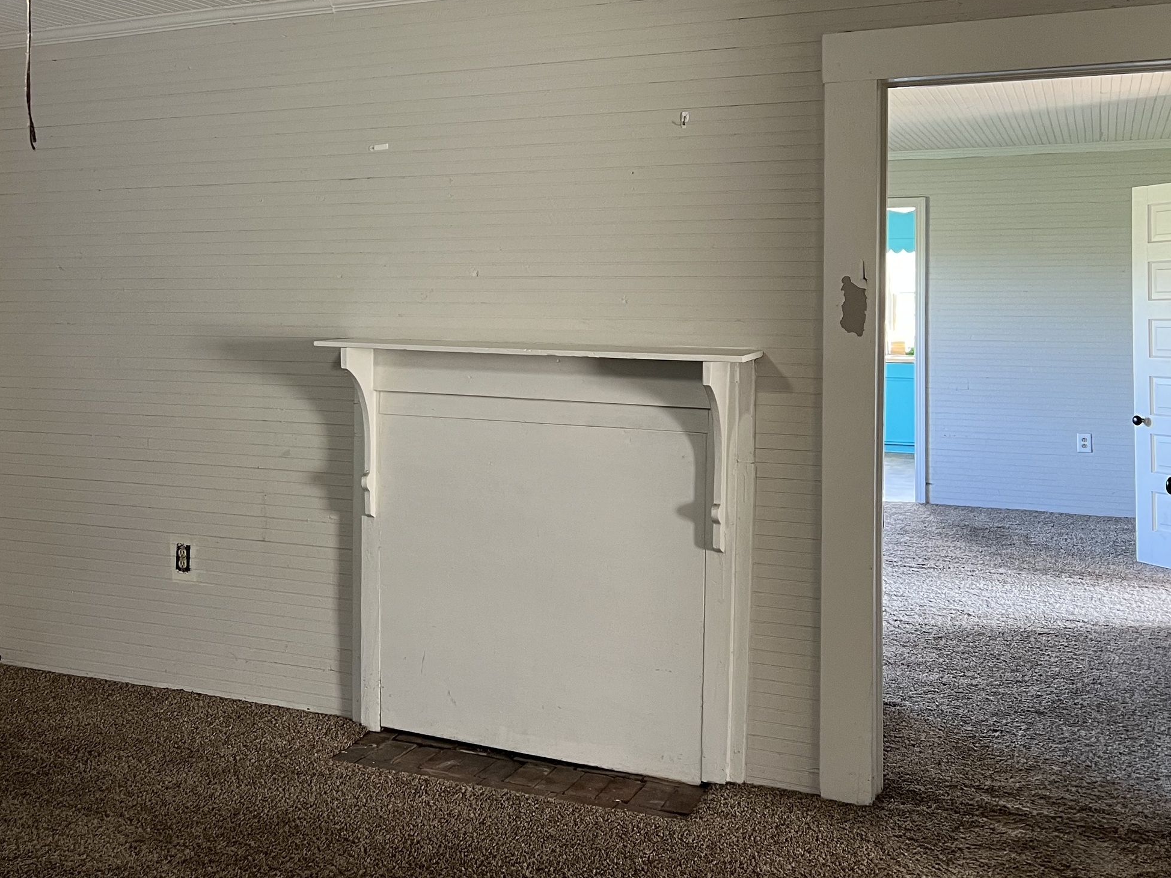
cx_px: 374
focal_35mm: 41
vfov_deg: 34.8
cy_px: 291
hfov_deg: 45.0
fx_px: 1387
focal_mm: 5.7
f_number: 1.5
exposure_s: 1/60
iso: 160
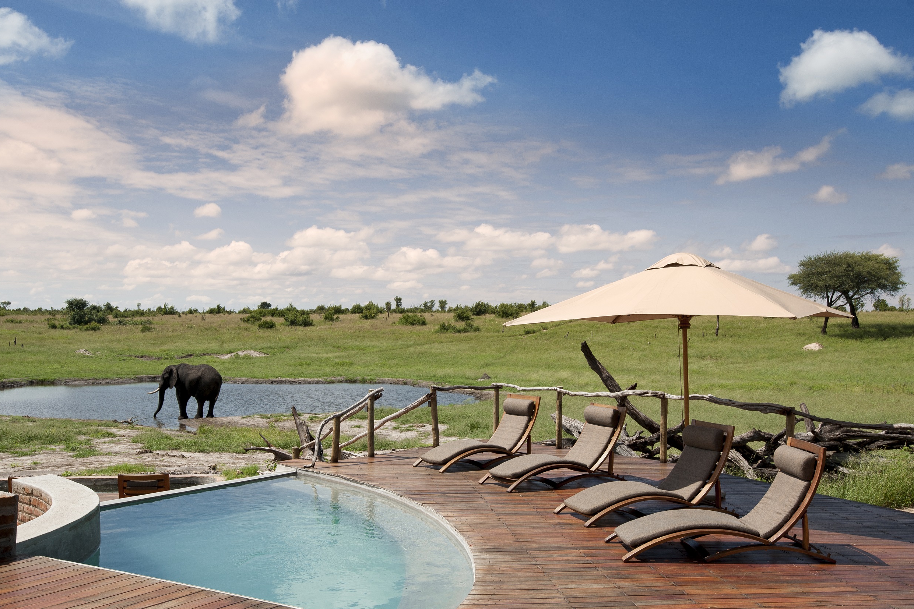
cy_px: 312
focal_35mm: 36
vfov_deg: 36.9
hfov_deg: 53.1
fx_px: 914
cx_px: 448
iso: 280
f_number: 9.5
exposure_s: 1/750
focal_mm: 35
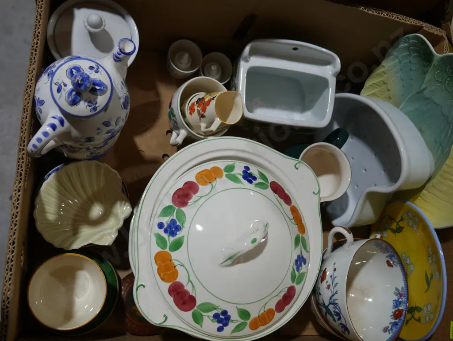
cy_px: 170
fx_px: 471
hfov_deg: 51.3
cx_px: 226
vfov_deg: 39.7
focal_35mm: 36
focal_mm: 18
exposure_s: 1/125
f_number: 4
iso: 200
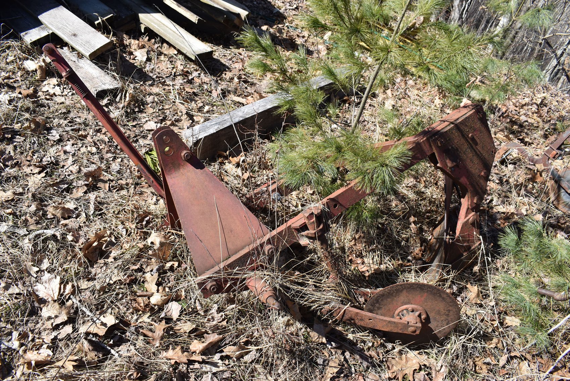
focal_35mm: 30
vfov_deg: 43.7
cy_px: 190
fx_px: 475
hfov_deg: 61.9
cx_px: 285
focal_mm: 20
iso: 160
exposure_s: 1/250
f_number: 8
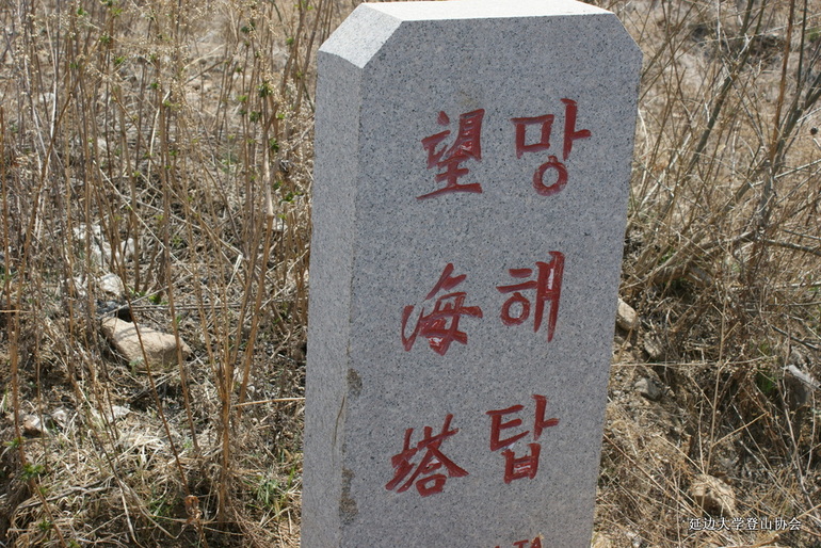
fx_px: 1369
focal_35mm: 60
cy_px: 274
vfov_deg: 22.6
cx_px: 410
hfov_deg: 33.4
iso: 100
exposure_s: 1/160
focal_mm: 40
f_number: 8
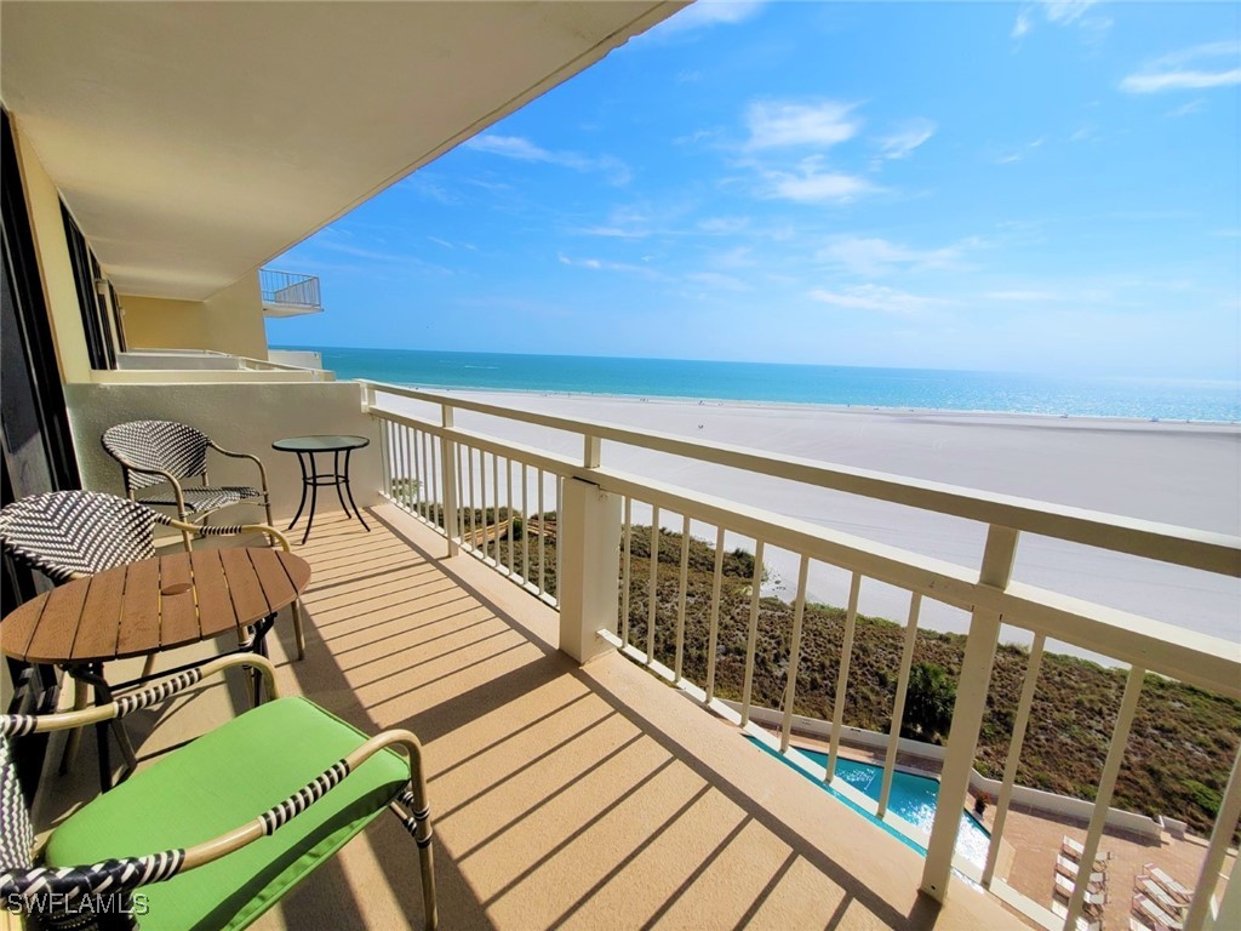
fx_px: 466
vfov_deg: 89.9
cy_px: 466
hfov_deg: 106.2
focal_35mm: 13
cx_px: 620
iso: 40
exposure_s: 1/3617
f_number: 2.2
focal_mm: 1.74
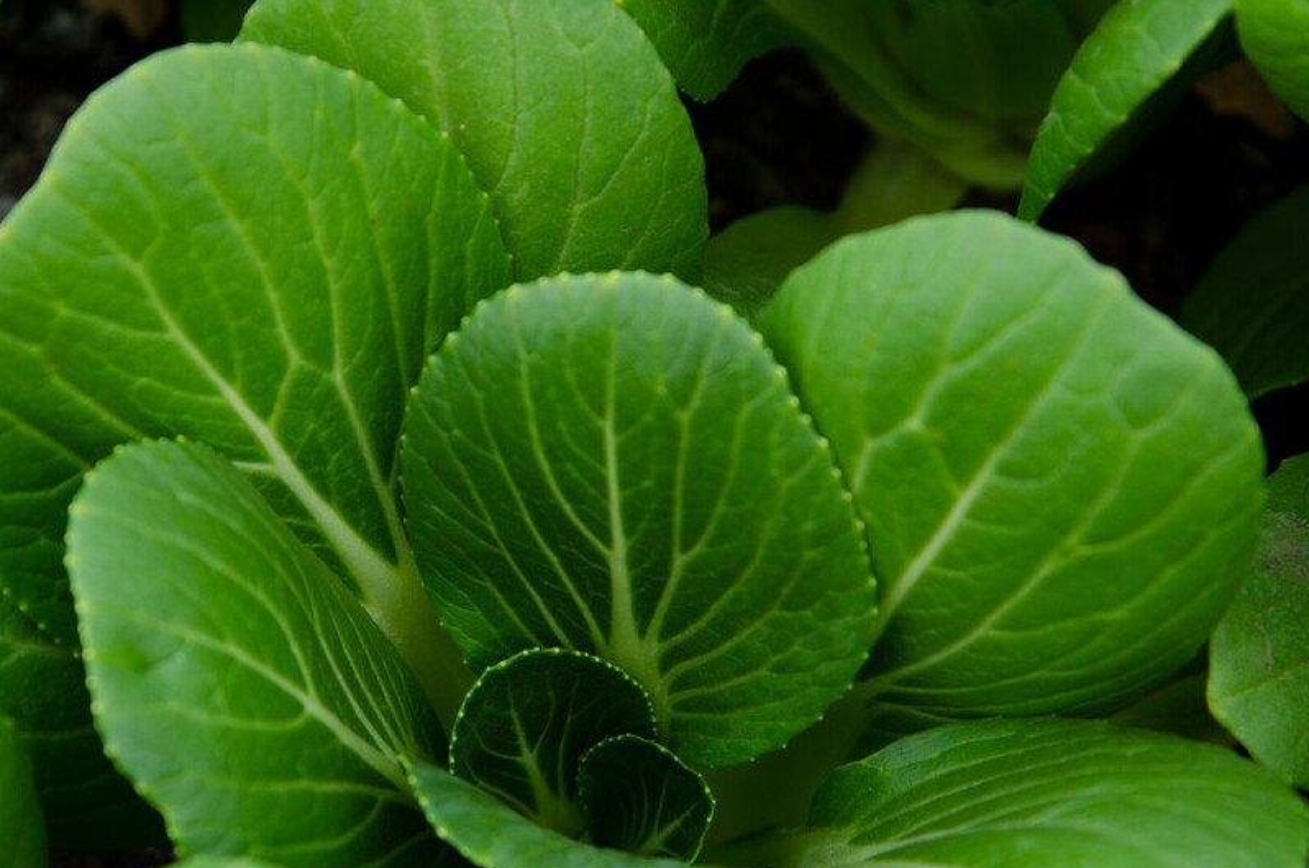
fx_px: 6715
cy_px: 651
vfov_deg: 7.4
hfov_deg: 11.1
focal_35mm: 185
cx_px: 486
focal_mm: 82
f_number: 5
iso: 100
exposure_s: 1/250
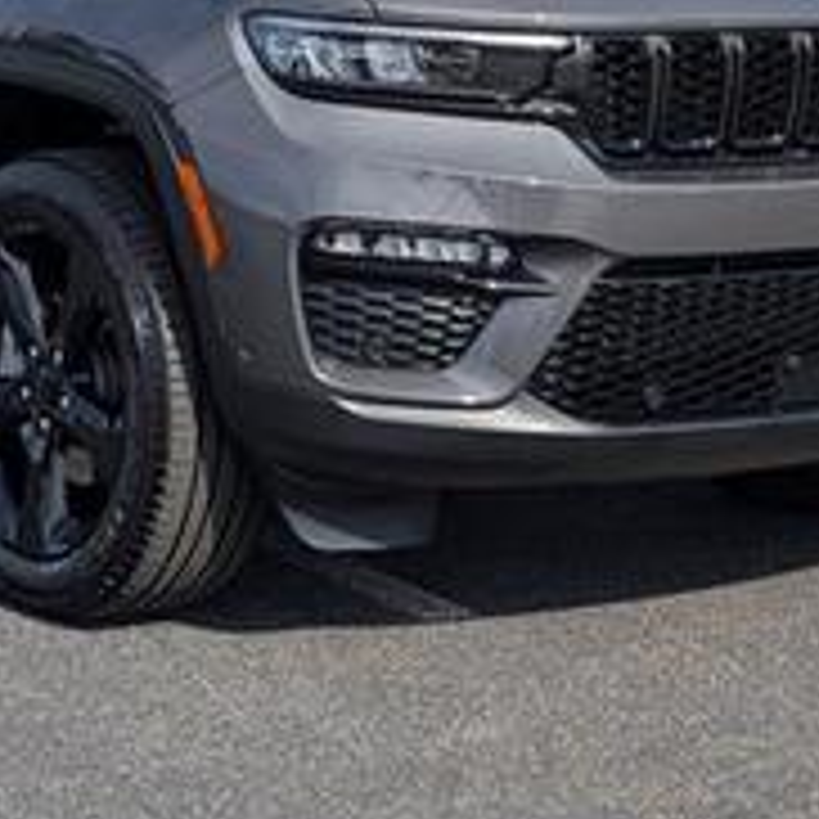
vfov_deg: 14.4
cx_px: 189
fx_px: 3212
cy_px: 54
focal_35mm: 120
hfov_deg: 14.5
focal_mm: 6.9
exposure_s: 1/1000
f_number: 1.68
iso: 22
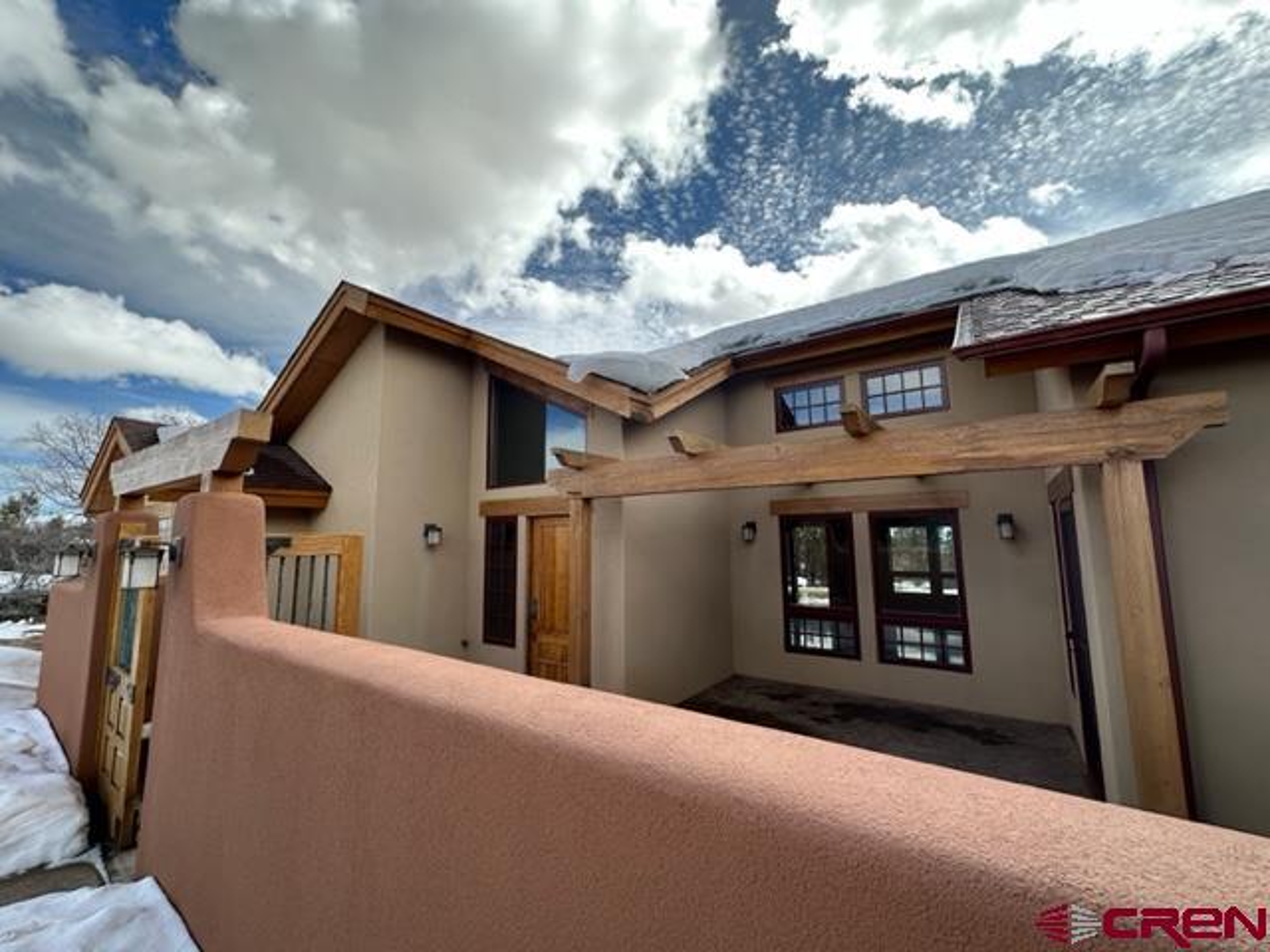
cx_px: 635
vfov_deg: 85.7
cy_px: 476
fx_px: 514
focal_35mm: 14
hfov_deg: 102.1
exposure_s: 1/1276
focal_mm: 2.22
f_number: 2.2
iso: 50
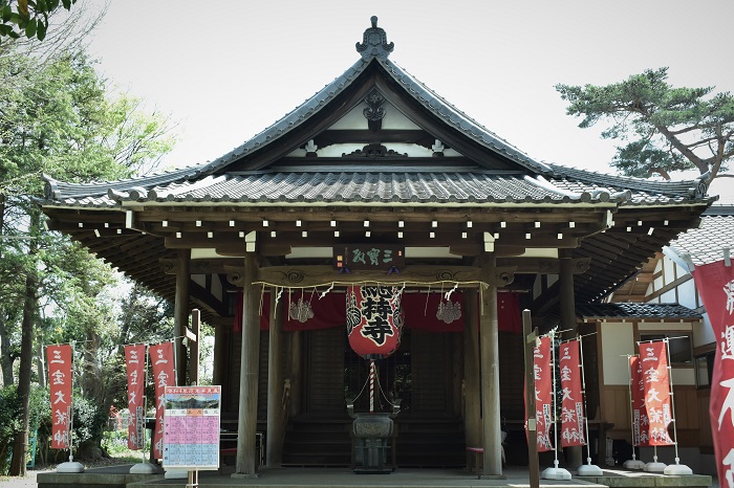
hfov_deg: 47.9
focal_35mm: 40
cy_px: 244
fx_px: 825
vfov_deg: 33.0
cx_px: 367
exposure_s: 1/250
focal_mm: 27
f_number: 8
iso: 400
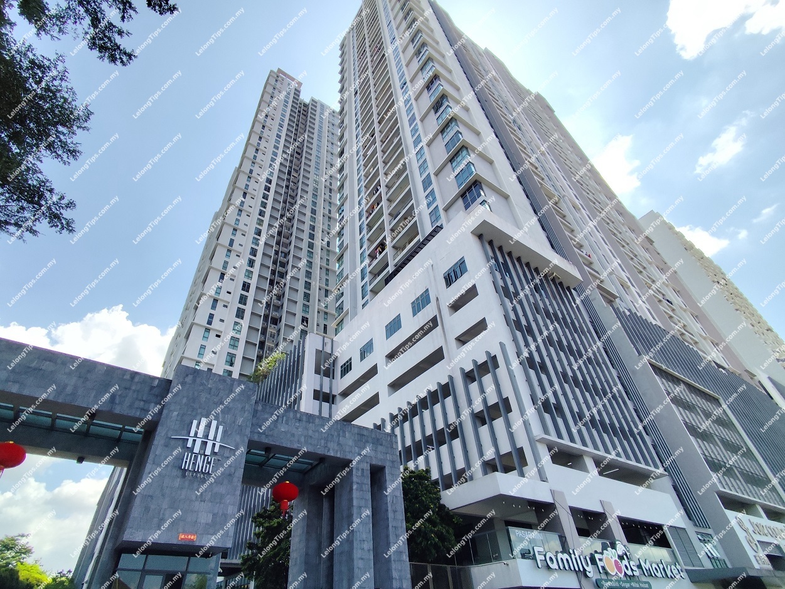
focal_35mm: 16
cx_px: 392
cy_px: 294
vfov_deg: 78.1
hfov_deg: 94.5
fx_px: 363
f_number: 2.2
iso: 50
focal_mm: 1.65
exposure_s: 1/1774
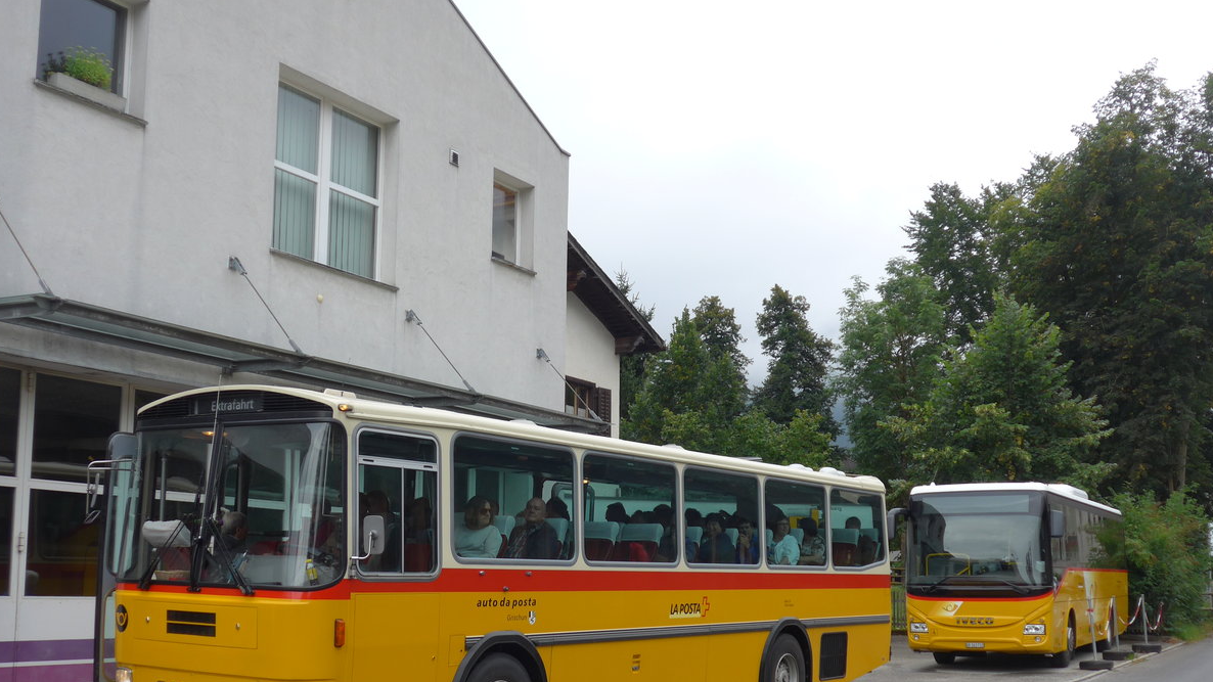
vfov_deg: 27.5
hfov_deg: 47.4
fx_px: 1383
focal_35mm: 43
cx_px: 601
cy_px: 457
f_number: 2.8
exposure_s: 1/250
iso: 80
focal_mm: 8
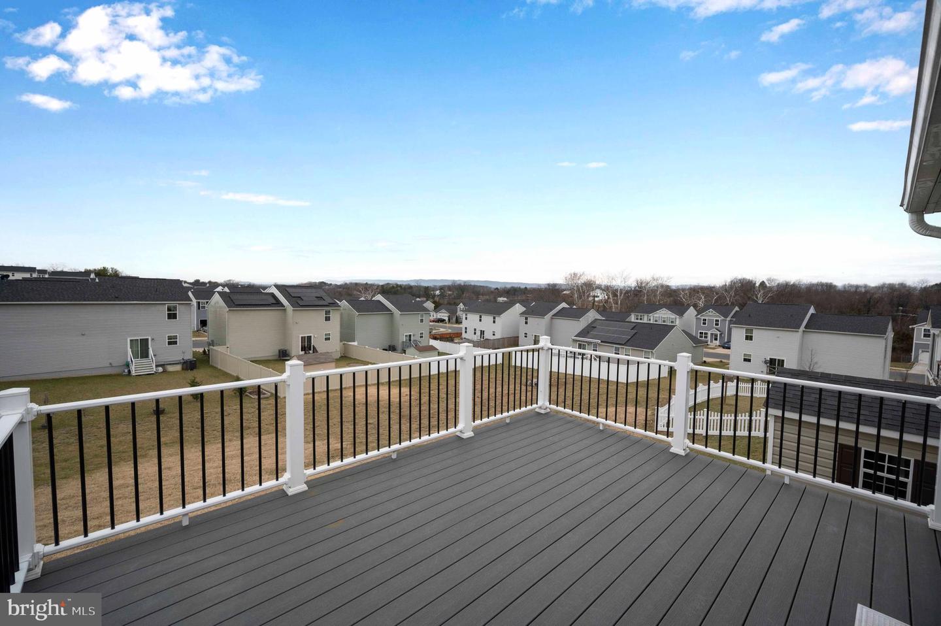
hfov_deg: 100.4
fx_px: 392
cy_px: 313
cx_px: 470
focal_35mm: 15
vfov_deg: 77.2
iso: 1000
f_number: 5
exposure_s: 1/1600
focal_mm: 15
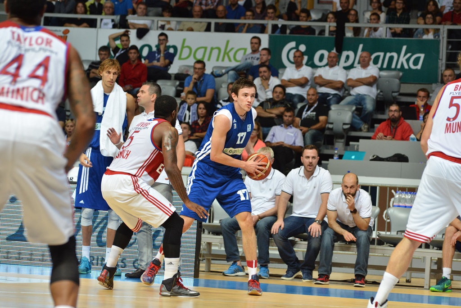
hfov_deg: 12.1
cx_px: 230
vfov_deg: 8.1
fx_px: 2178
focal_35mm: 170
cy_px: 154
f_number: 6.3
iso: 2500
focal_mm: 170
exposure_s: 1/320
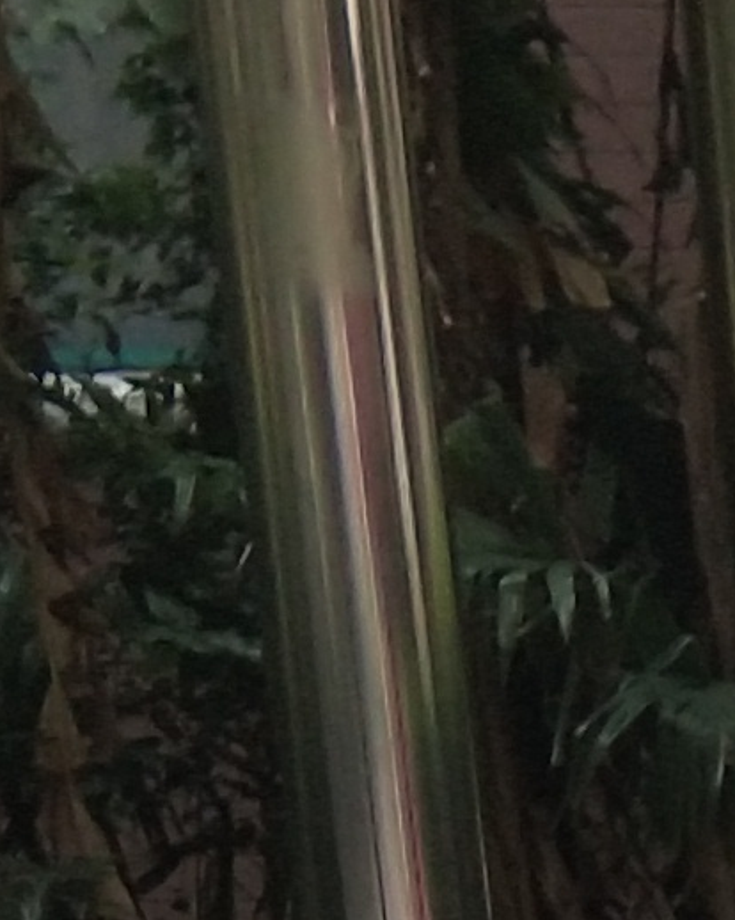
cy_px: 2501
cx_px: 2209
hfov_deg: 5.9
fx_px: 6611
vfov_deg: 7.3
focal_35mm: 243
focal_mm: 3.69
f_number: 2.2
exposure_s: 1/375
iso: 50
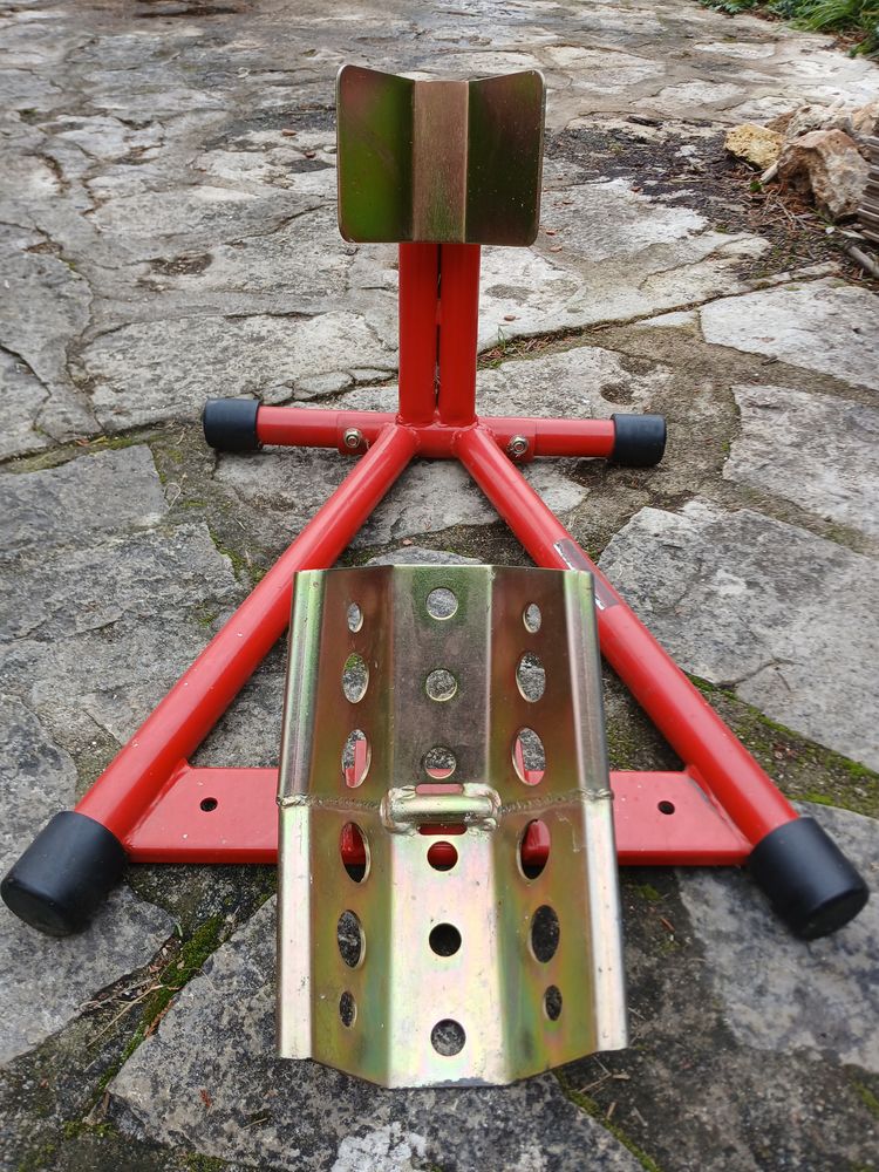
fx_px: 880
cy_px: 586
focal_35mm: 26
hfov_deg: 53.1
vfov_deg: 67.3
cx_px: 440
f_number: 1.8
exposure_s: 1/50
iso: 25
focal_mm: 3.98
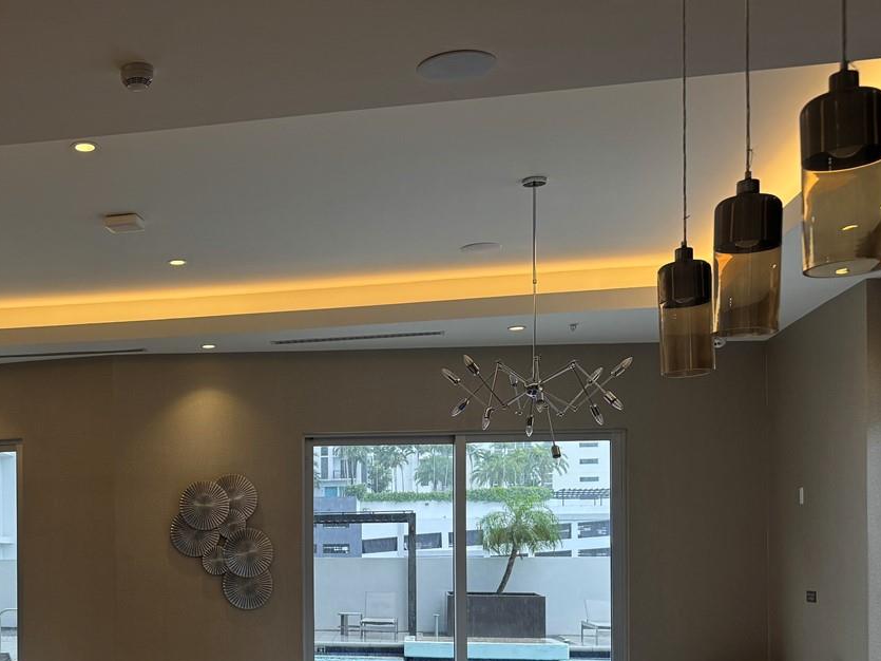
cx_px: 94
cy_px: 549
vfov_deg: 30.6
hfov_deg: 38.5
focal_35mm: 46
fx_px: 1171
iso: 125
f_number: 1.78
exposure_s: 1/120
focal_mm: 6.76
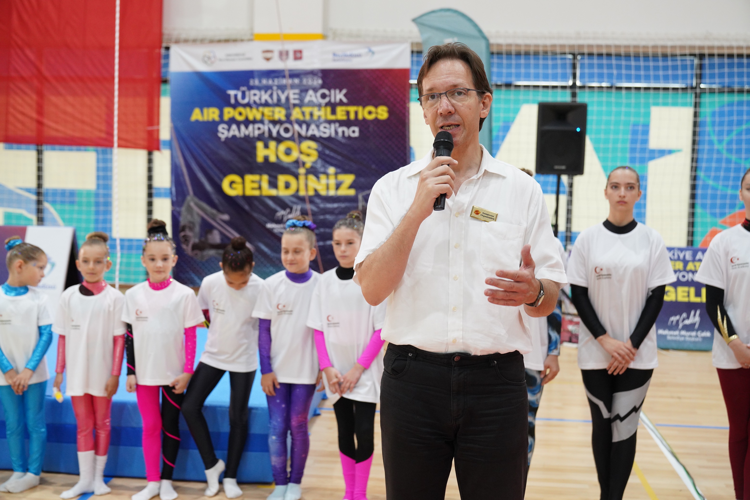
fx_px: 958
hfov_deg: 42.7
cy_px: 250
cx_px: 375
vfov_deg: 29.2
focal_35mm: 46
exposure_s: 1/320
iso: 2500
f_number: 3.5
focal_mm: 46
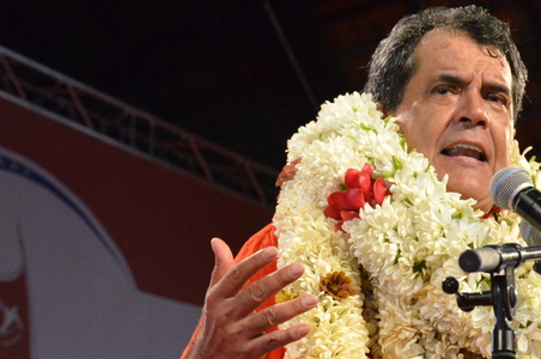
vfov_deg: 9.9
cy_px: 264
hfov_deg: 14.9
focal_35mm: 138
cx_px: 315
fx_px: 2071
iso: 4000
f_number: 6.3
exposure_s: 1/160
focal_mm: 52
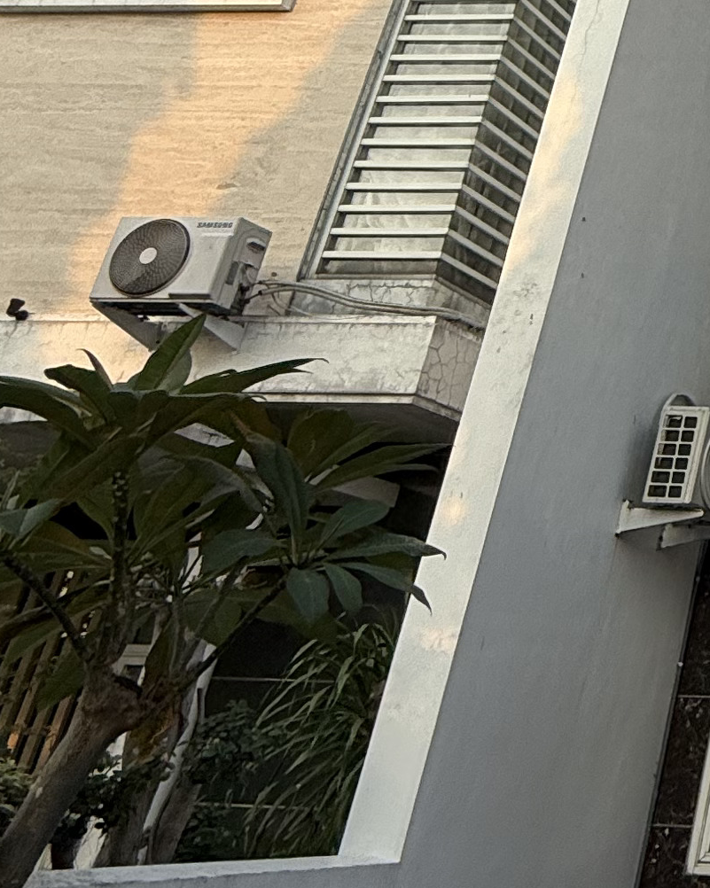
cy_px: 99
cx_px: 1273
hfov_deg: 20.1
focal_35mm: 55
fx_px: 1445
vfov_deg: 32.6
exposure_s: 1/502
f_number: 2.2
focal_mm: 2.22
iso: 50
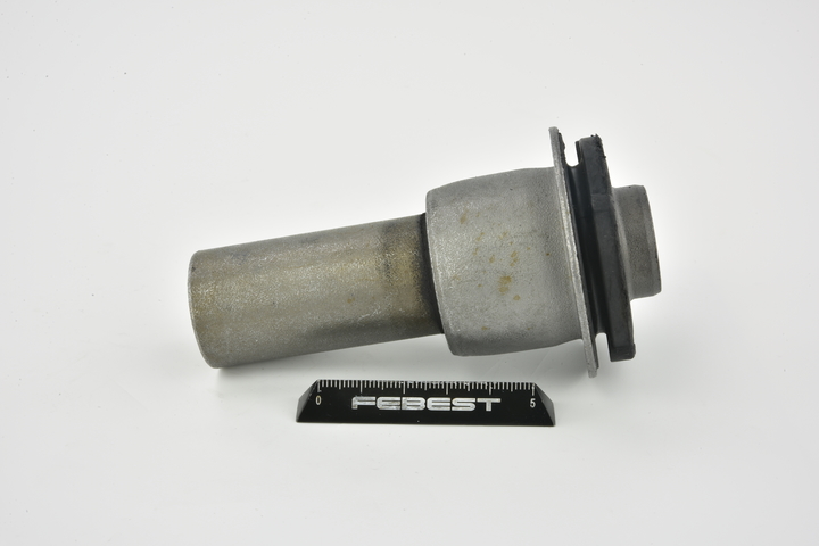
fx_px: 1365
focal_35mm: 60
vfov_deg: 22.6
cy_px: 273
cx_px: 410
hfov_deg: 33.4
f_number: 32
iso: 64
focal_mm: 60
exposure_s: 1/2.5
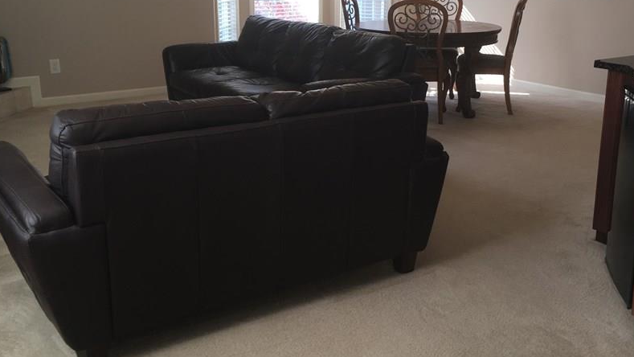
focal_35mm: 41
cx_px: 350
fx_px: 689
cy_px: 130
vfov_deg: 28.9
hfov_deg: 49.3
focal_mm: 4.15
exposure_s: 1/49
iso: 25
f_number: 2.2
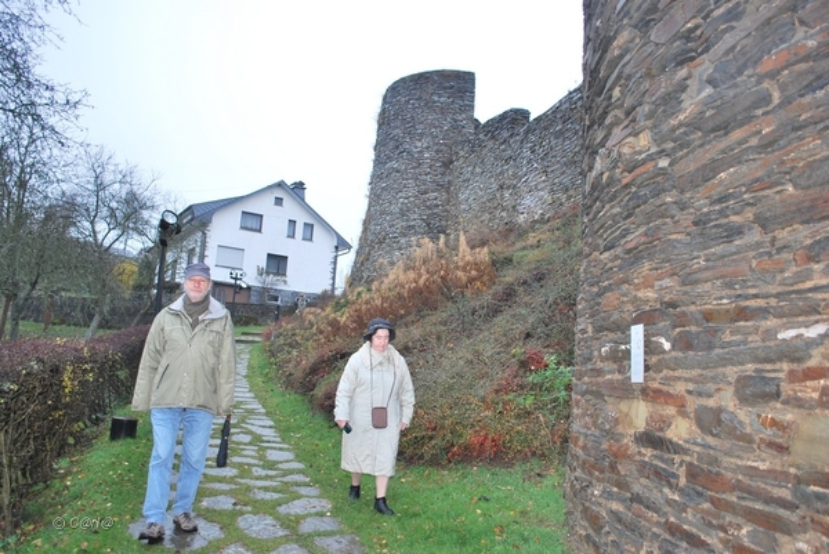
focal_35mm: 27
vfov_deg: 48.0
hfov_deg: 67.3
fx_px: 622
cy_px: 277
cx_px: 414
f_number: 3.5
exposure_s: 1/60
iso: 320
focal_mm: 18
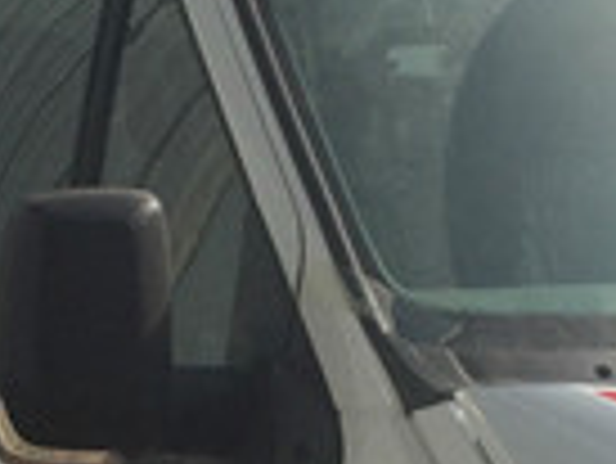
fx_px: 2868
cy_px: 432
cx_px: 288
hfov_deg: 12.3
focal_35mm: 161
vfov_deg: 9.2
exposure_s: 1/3968
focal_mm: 4.15
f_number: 2.2
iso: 32
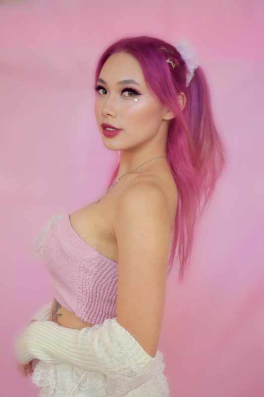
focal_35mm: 36
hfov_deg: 36.9
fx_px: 396
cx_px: 132
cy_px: 198
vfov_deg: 53.1
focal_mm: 24
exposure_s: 1/60
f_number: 4
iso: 400
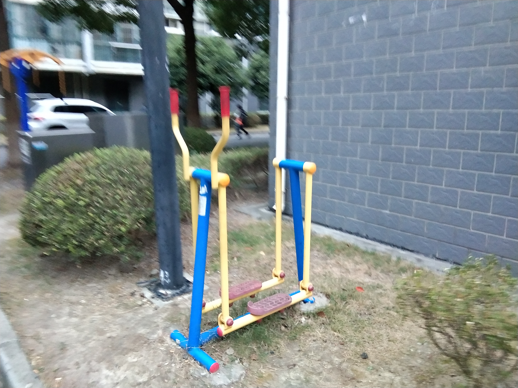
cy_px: 194
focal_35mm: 31
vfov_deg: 45.4
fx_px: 464
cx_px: 259
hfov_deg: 58.4
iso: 640
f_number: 2.2
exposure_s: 1/25
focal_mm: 3.69
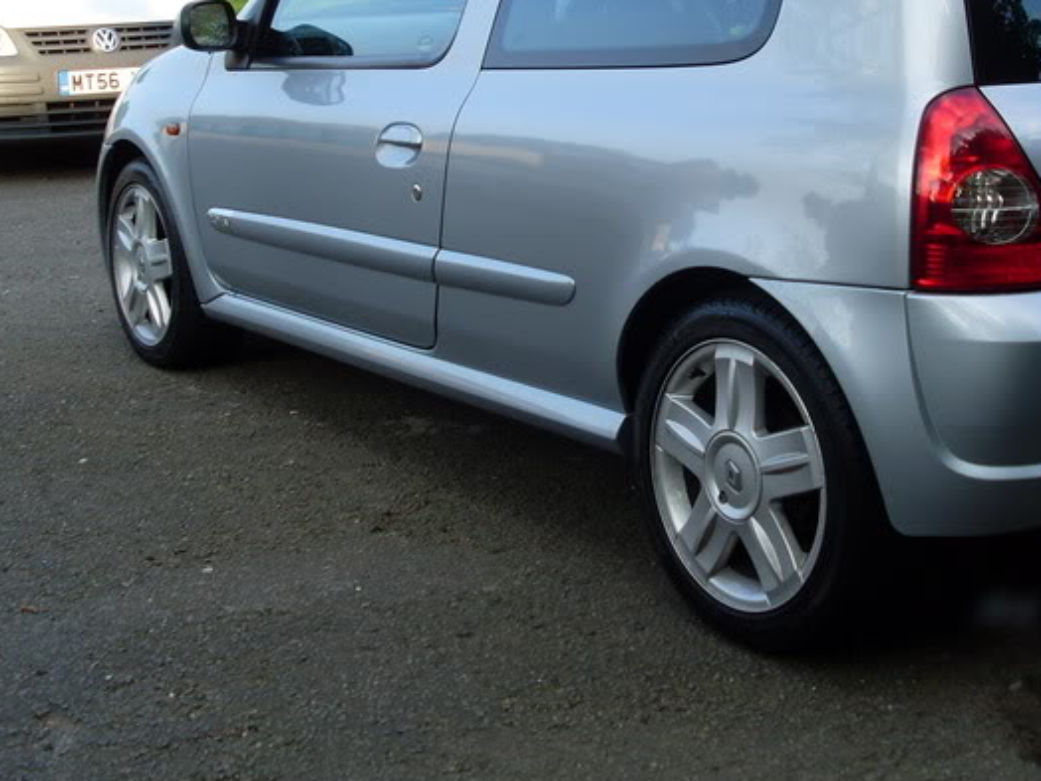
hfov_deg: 33.0
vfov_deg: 25.1
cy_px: 242
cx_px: 687
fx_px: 1744
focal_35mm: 58
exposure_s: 1/250
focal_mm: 6.3
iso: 80
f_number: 3
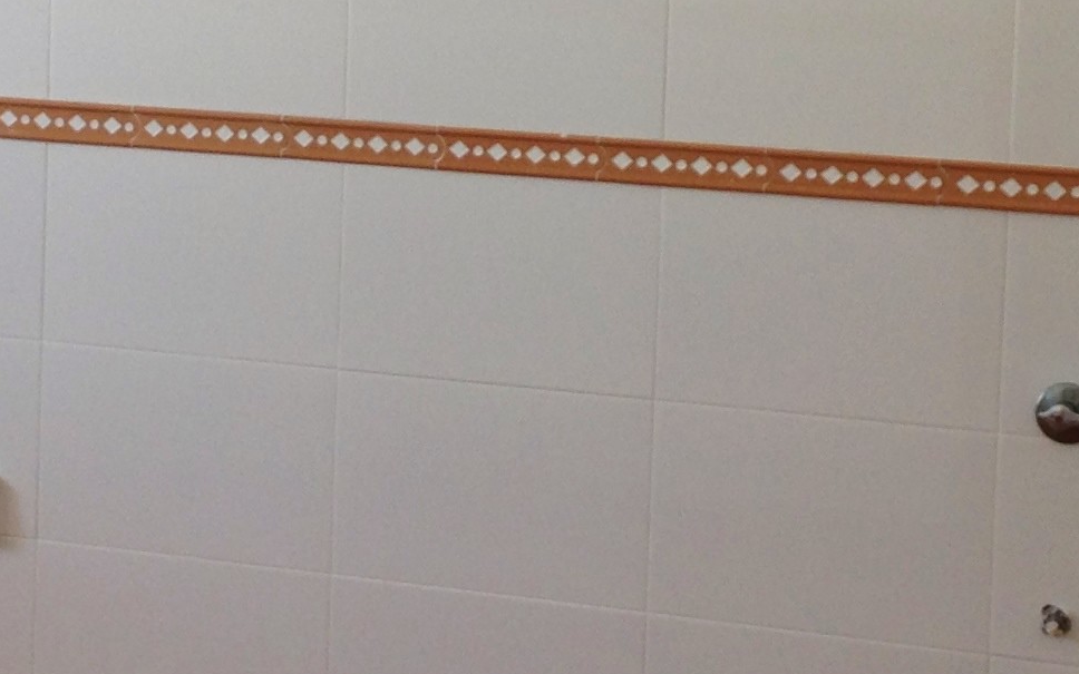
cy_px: 94
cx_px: 427
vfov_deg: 11.0
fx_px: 3470
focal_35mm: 118
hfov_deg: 17.7
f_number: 2.4
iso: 50
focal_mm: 4.12
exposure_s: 1/20
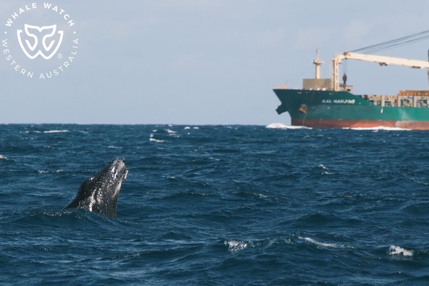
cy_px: 143
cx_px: 214
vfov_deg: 3.0
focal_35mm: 458
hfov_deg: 4.5
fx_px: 5456
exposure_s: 1/4000
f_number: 7.1
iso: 1250
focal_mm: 305.2
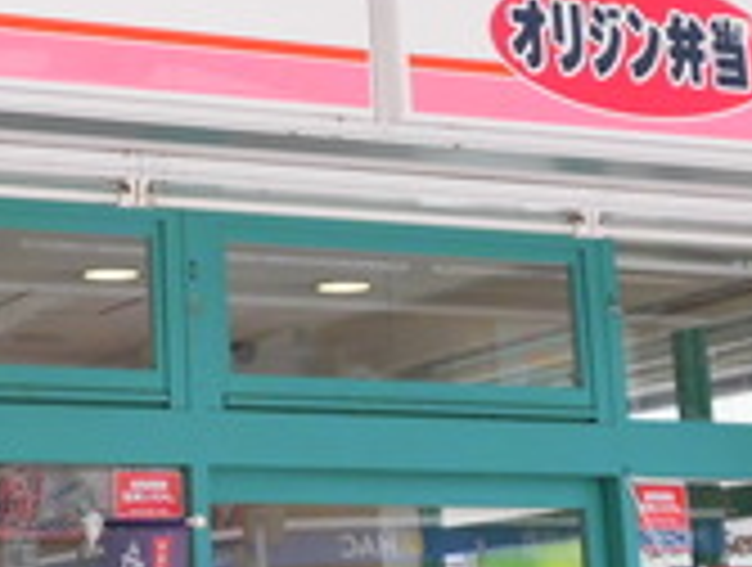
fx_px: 2329
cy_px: 76
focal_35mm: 107
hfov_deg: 18.0
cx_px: 63
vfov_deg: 13.8
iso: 100
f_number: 3.3
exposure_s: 1/200
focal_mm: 4.98
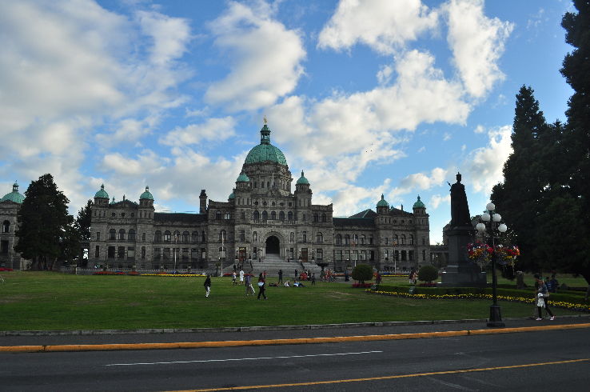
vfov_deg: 43.5
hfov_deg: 62.0
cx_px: 295
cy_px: 196
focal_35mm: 30
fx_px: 491
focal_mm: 20
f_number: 9
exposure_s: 1/320
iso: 200
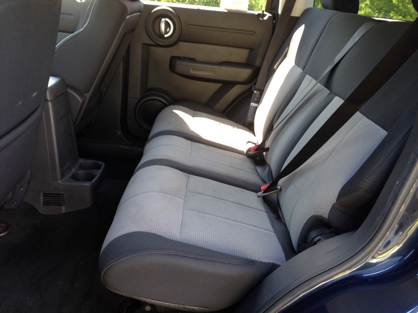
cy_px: 156
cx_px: 209
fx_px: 398
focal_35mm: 33
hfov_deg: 55.4
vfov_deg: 42.9
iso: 64
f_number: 2.4
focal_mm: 4.12
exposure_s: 1/40
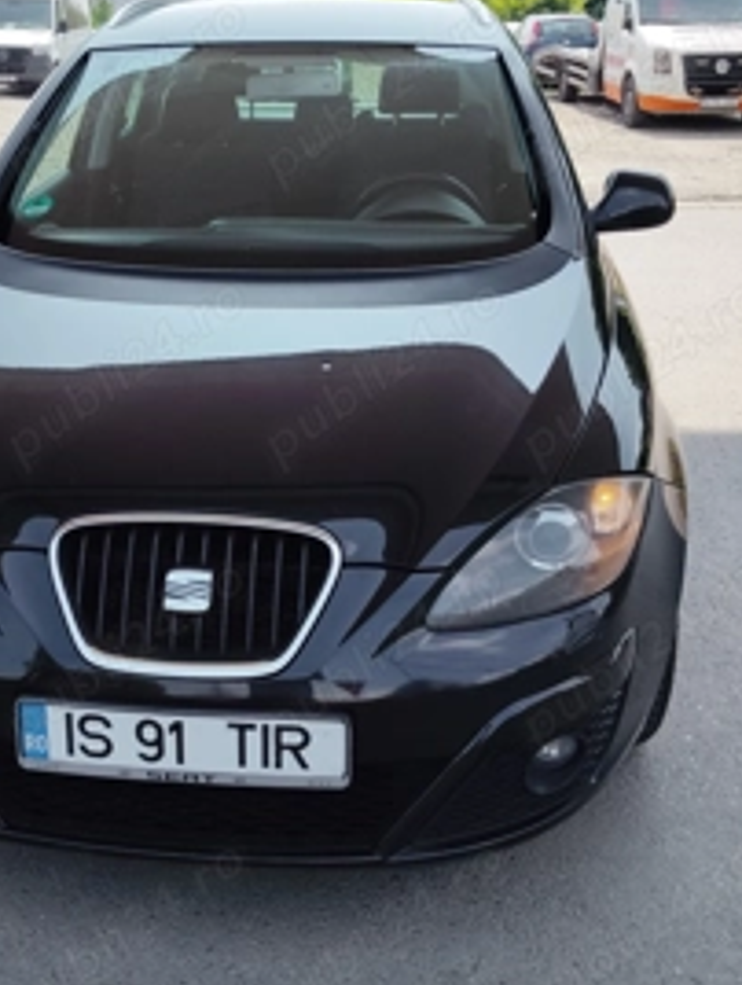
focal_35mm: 43
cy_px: 430
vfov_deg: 43.7
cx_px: 253
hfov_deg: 33.4
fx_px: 1225
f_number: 1.8
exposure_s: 1/997
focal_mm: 4.25
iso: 50
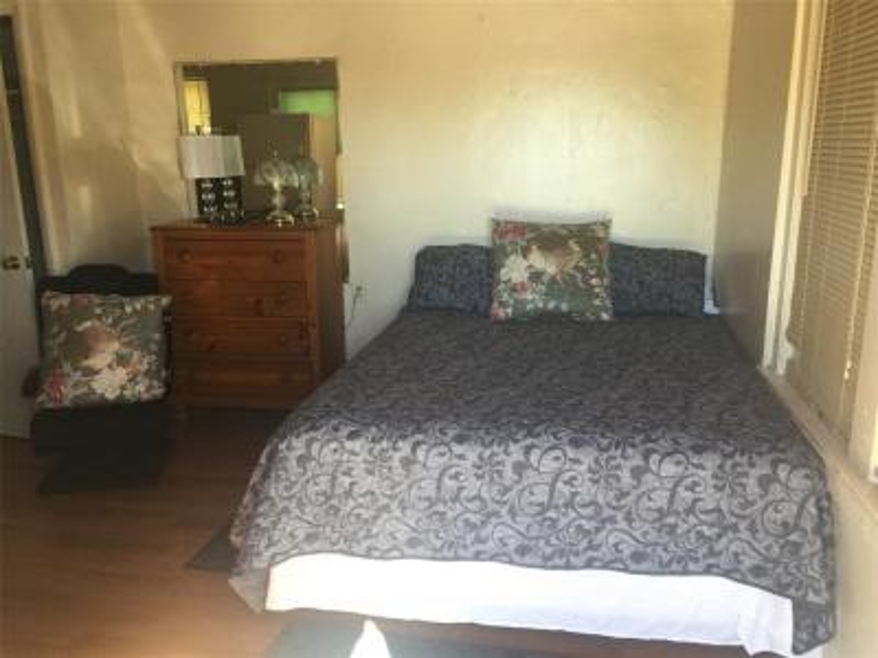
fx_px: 736
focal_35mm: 29
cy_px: 329
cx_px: 439
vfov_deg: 48.2
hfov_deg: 61.7
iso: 32
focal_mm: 4.15
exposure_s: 1/40
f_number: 2.2
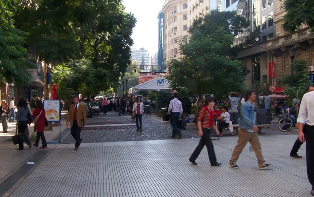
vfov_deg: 28.6
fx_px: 385
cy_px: 98
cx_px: 141
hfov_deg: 44.3
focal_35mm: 45
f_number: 8
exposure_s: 1/60
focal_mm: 6.3
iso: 80
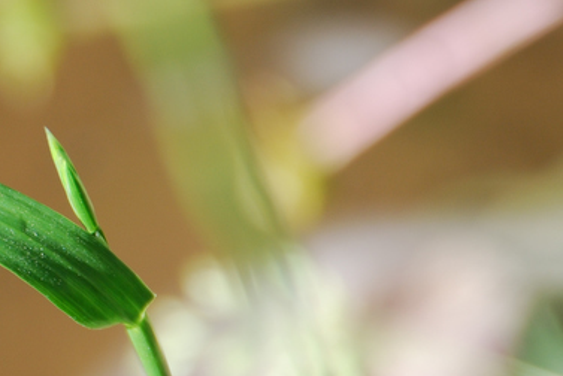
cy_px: 138
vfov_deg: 1.7
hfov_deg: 2.5
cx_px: -178
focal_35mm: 815
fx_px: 12755
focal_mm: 200
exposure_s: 1/125
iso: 180
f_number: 8
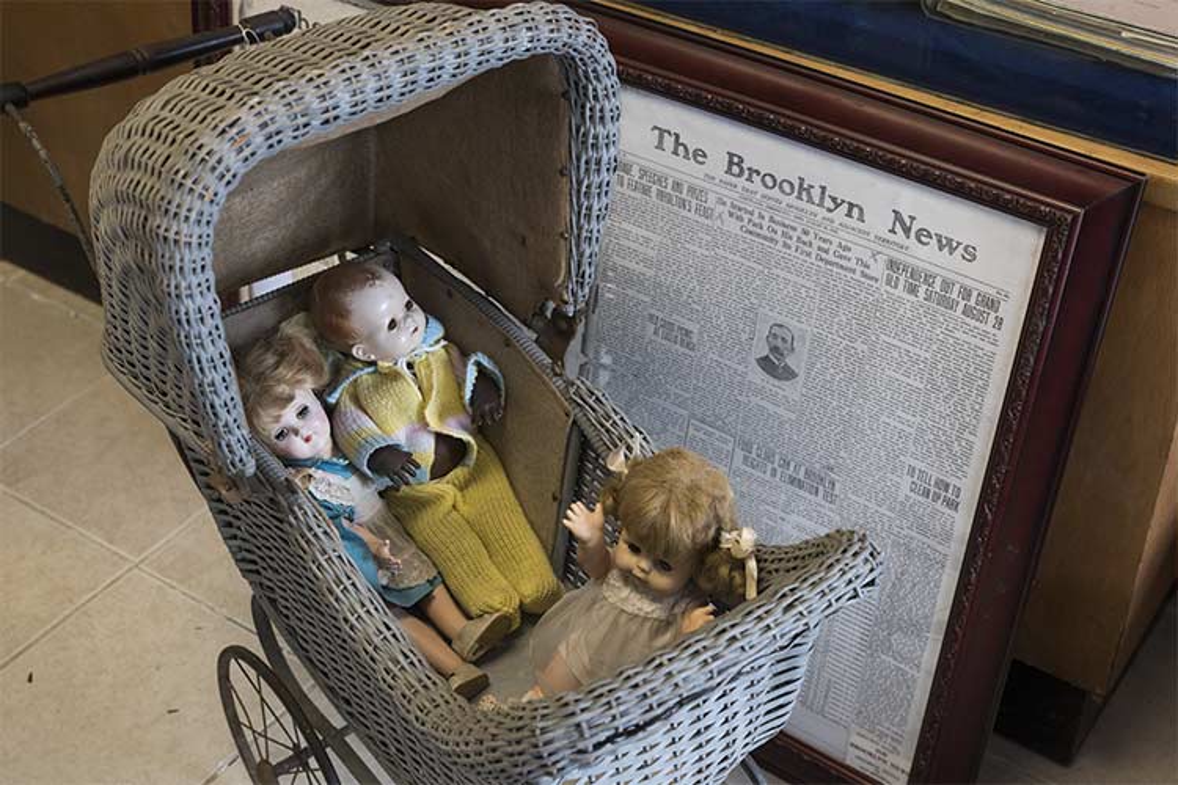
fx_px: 1505
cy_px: 392
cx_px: 589
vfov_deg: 29.2
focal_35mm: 46
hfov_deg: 42.7
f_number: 5.6
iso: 1000
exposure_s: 1/160
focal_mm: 46
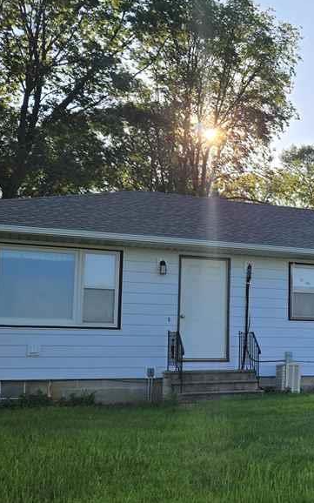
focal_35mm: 54
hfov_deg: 21.0
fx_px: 740
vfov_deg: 37.5
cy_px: 289
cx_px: 443
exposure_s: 1/1517
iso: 25
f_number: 1.8
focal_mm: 5.4
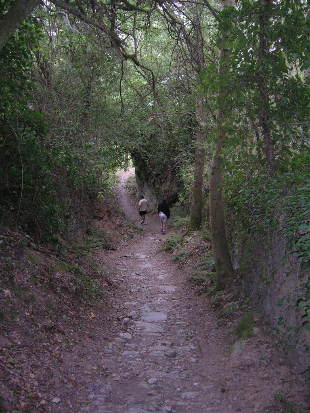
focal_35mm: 35
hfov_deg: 40.7
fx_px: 418
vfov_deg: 52.6
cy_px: 206
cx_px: 155
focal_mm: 5.4
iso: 200
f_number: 2.8
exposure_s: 1/60.1
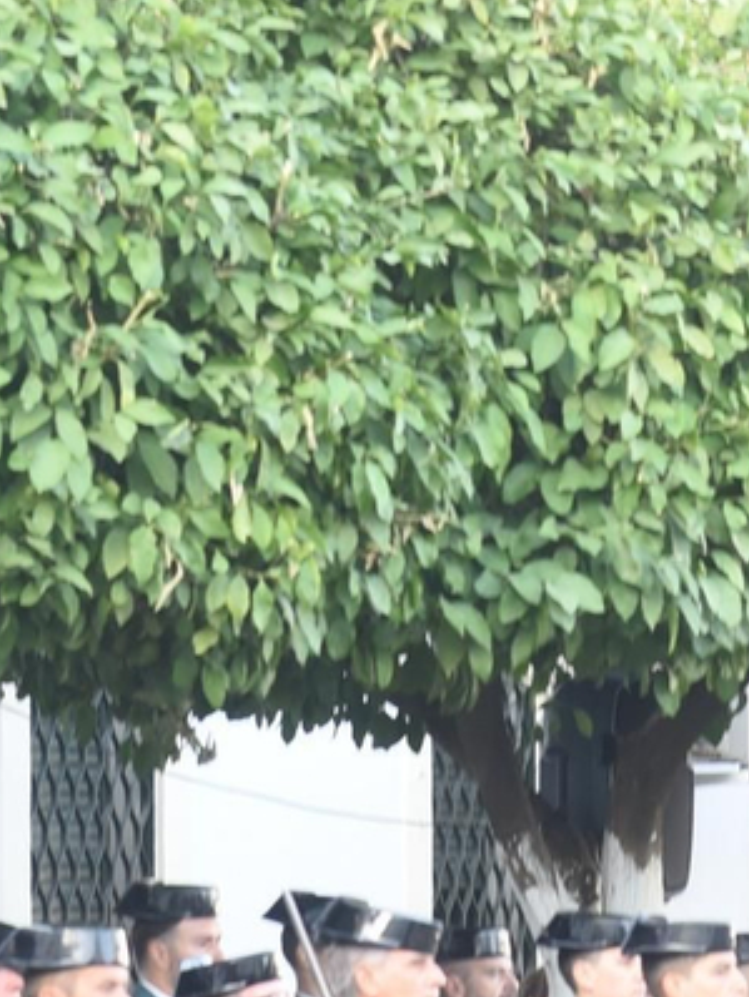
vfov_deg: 4.6
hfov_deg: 3.5
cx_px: 358
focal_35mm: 425
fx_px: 12248
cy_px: 1132
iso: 560
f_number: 4
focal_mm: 110
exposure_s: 1/160
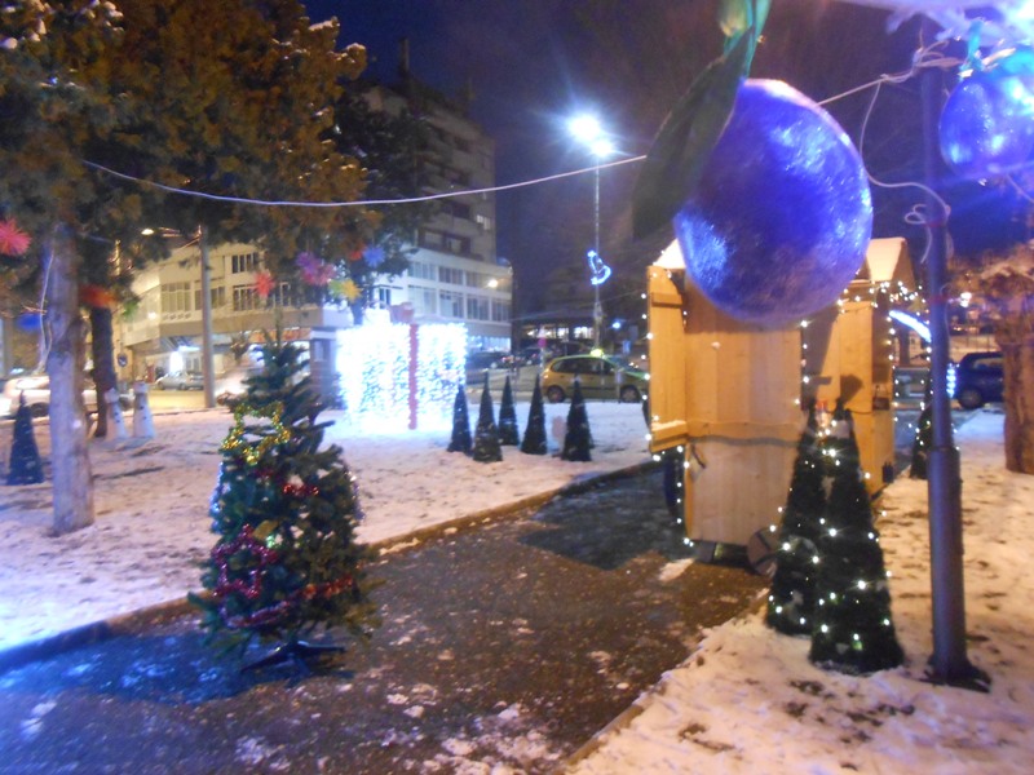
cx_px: 517
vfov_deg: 53.1
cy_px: 388
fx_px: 777
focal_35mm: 26
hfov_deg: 67.3
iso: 800
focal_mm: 4.6
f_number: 3.5
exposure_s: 1/4
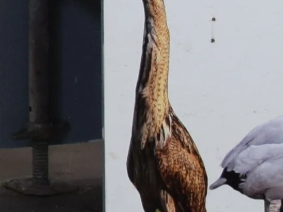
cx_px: -582
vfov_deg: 5.6
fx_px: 2035
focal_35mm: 249
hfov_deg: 7.1
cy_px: -388
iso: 400
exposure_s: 1/20
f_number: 7.1
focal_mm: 21
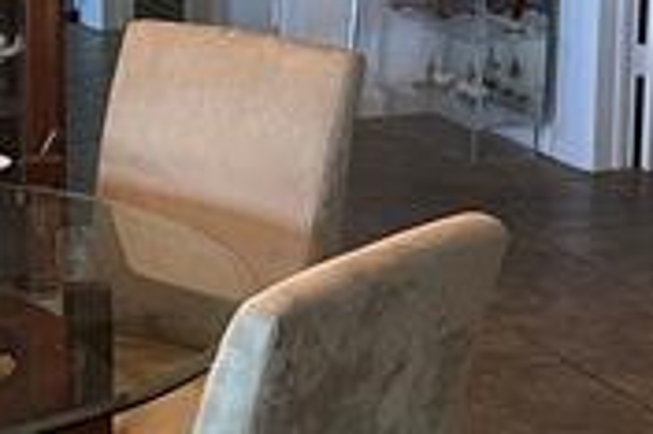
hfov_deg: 16.5
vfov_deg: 11.1
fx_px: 2229
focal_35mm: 123
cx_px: 85
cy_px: 63
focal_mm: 5.1
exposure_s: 1/60
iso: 160
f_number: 1.6
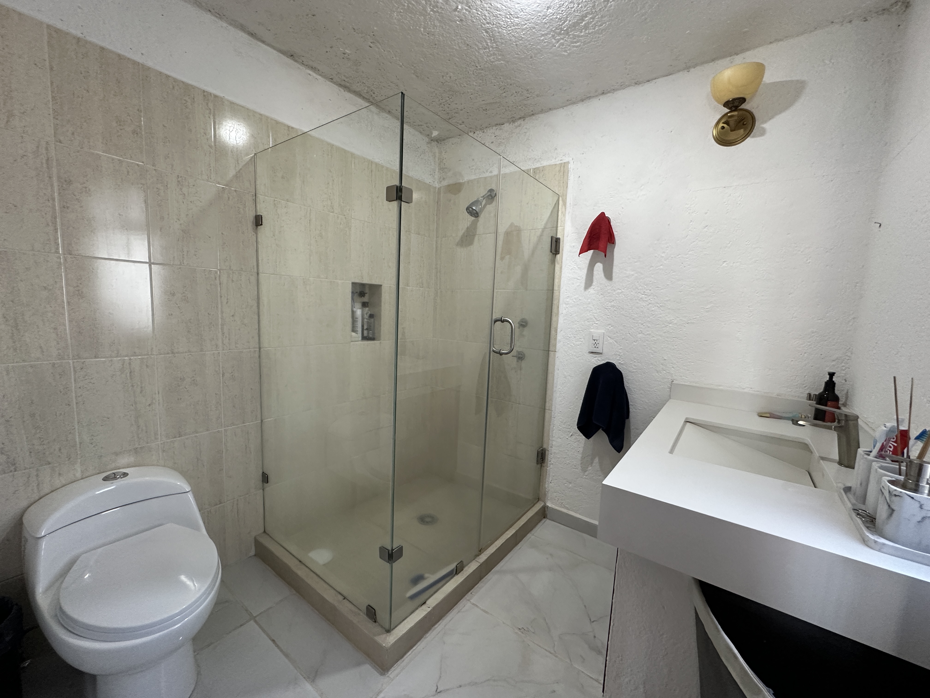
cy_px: 349
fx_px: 376
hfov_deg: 102.1
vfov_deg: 85.7
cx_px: 465
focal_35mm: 14
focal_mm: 2.22
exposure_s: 1/120
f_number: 2.2
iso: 250
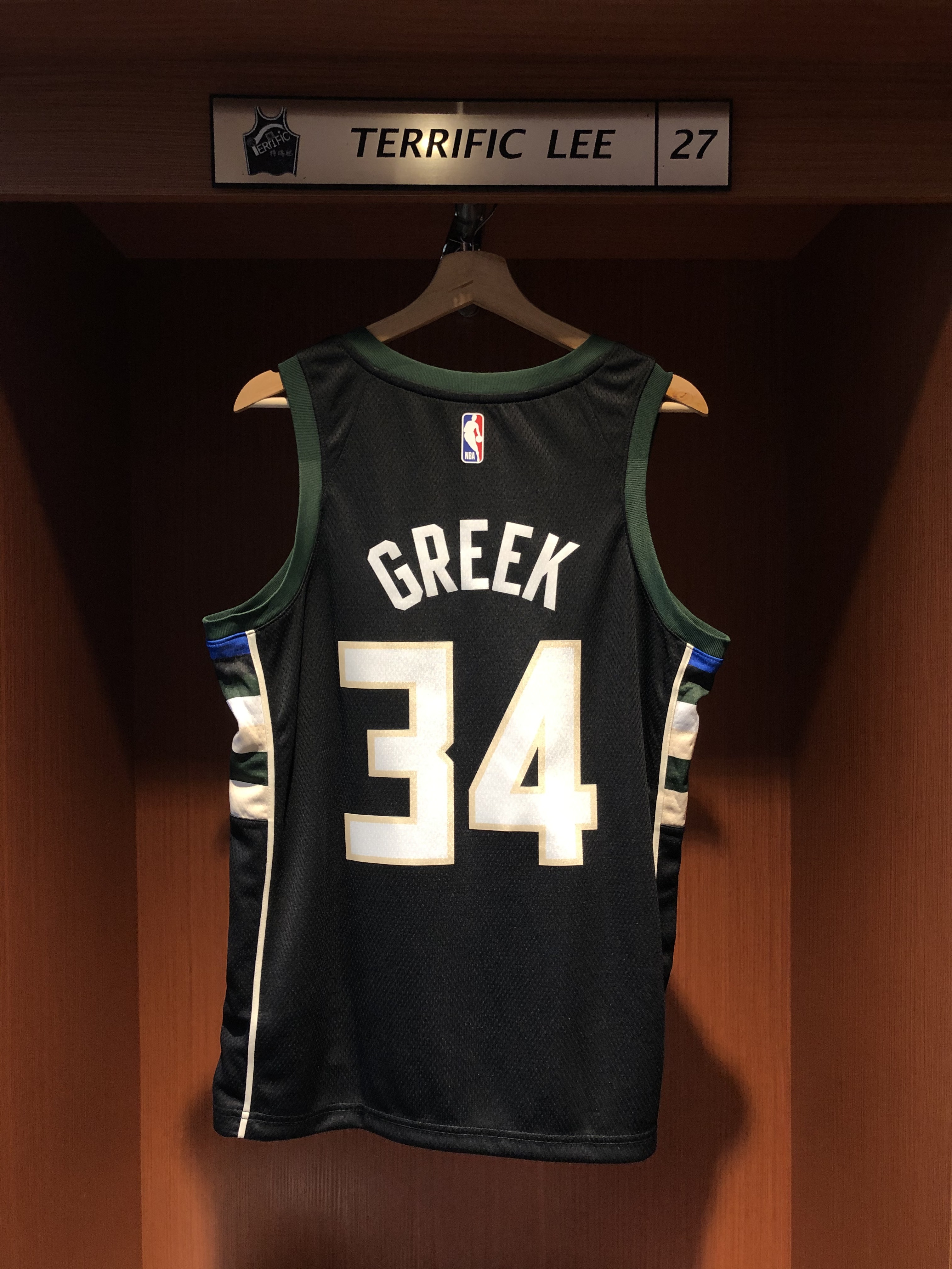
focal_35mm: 28
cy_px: 634
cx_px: 476
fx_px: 1027
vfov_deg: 63.4
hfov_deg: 49.7
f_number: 1.8
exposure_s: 1/17
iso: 40
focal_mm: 3.99
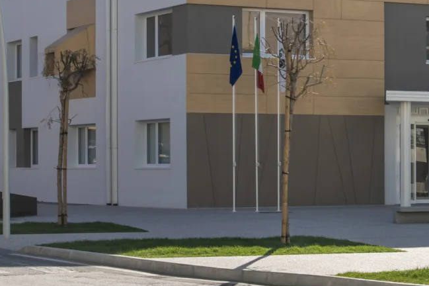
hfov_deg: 21.3
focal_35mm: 95
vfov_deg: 14.3
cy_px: 37
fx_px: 1131
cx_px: 331
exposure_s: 1/100
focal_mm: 46
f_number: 14
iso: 100
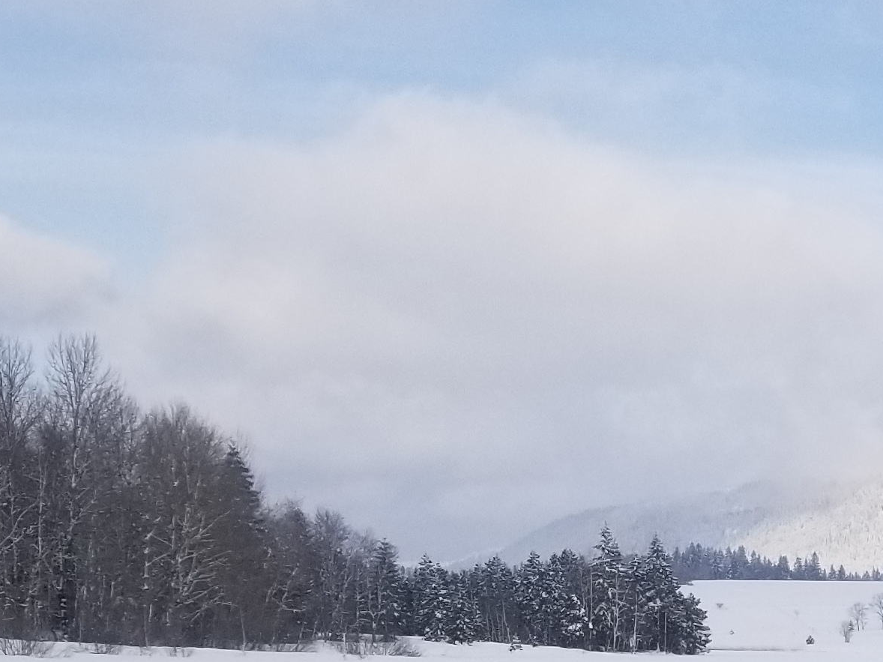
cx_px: 1369
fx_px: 2270
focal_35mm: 89
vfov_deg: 16.2
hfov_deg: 19.0
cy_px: 706
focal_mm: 4.25
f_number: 1.7
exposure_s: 1/2560
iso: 50
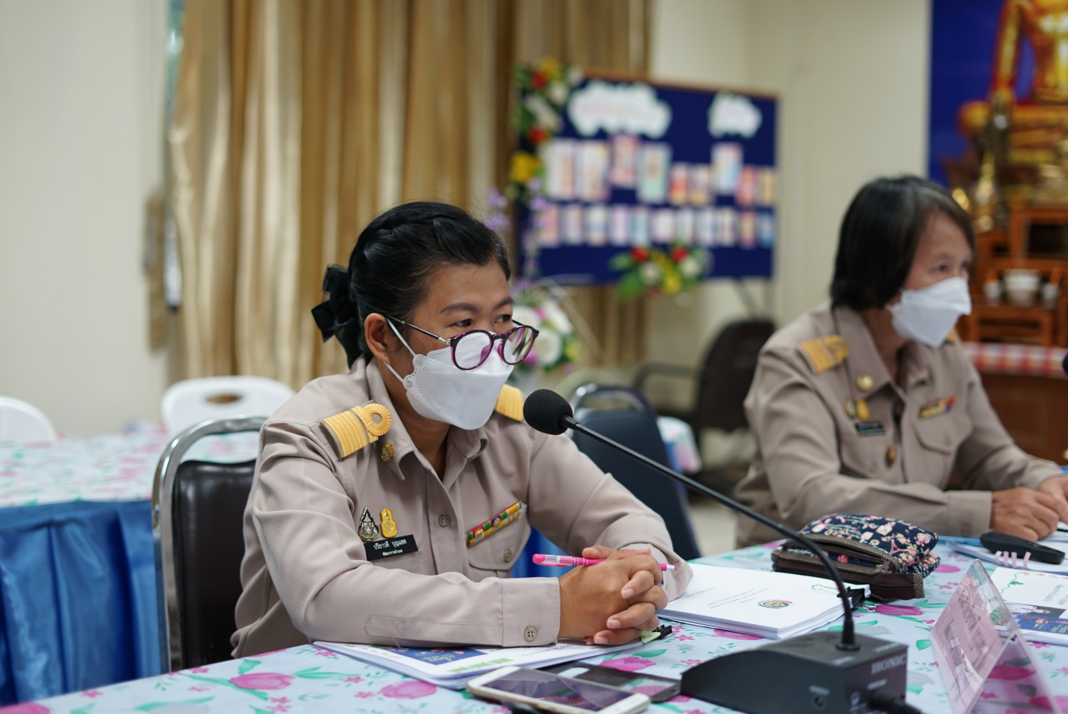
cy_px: 357
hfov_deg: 39.6
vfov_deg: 27.0
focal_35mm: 50
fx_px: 1484
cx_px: 534
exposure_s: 1/100
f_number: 2.2
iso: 400
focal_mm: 50
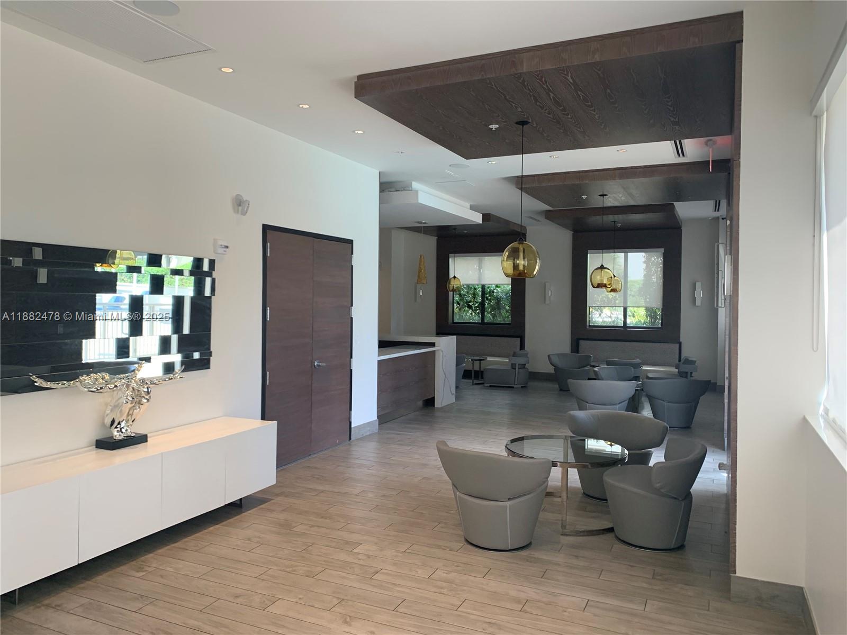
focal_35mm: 26
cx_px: 424
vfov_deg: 53.1
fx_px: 636
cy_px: 318
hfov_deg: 67.3
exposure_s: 1/120
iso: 80
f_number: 1.8
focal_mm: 4.25
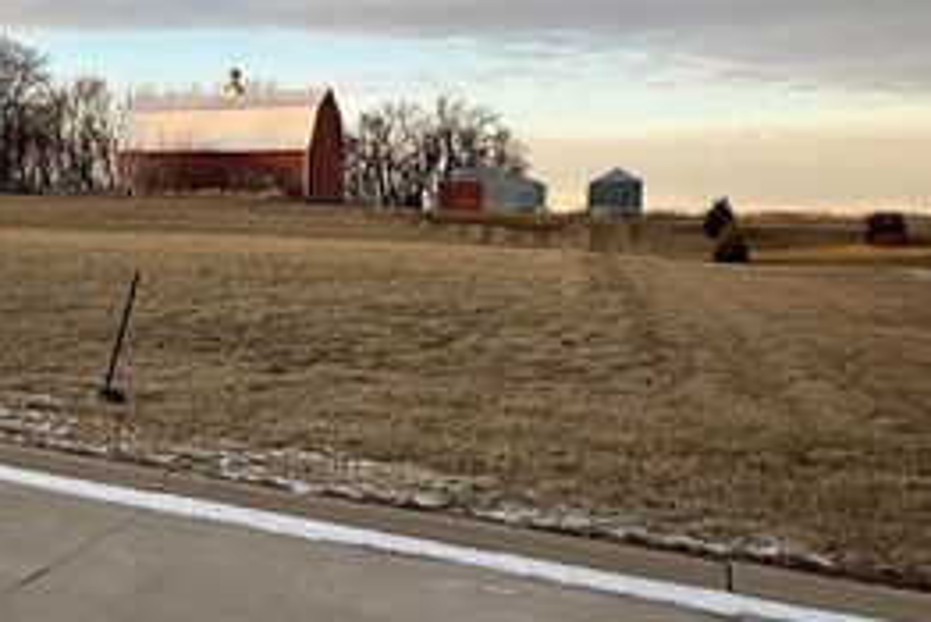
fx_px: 957
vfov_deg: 35.8
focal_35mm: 37
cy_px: 243
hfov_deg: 47.3
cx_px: 114
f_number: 2.2
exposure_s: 1/237
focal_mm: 2.22
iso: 50
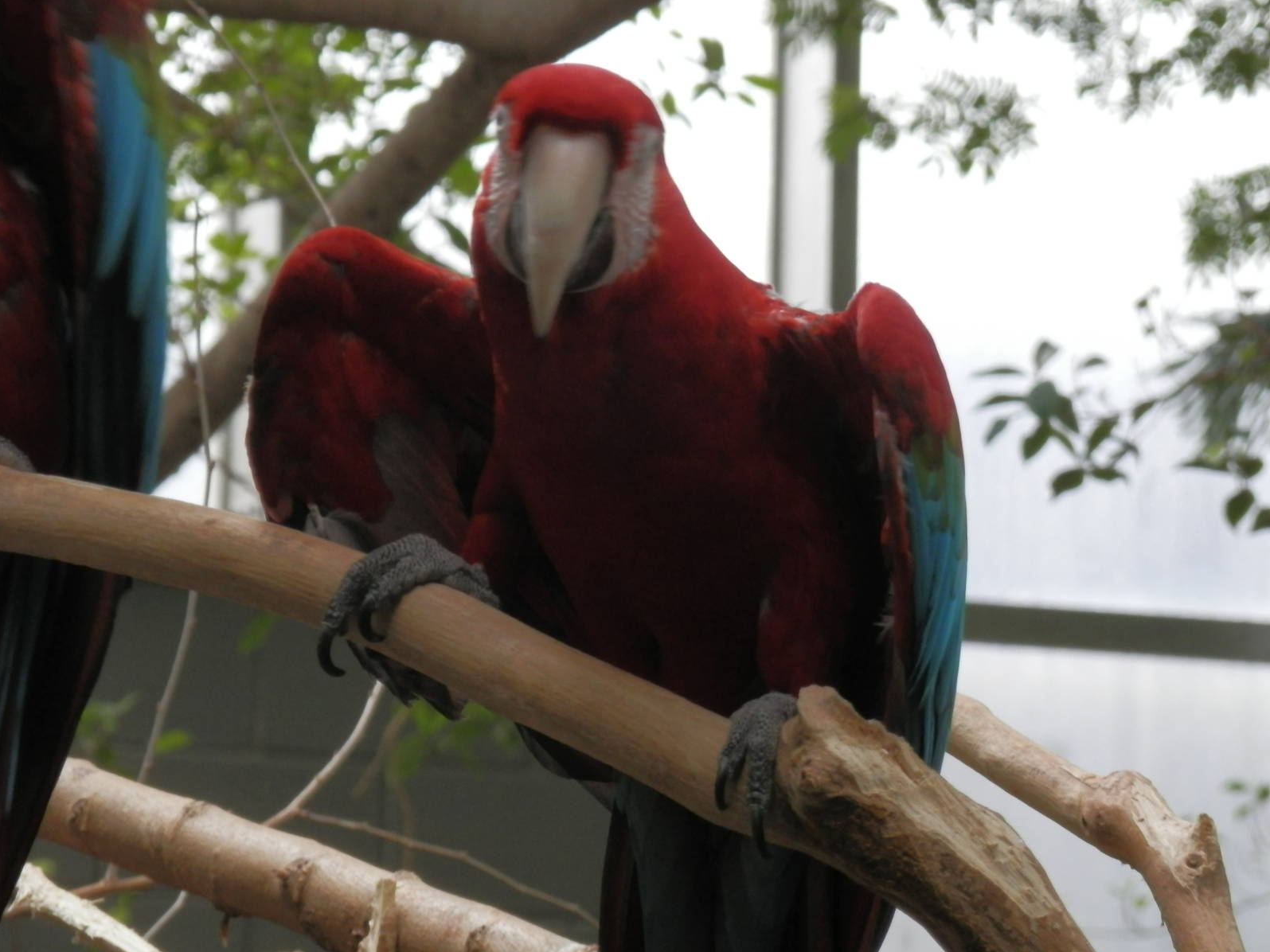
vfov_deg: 4.5
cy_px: 476
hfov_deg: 6.0
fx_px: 12216
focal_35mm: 333
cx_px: 634
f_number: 6.7
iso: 200
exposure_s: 1/25
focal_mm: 59.3
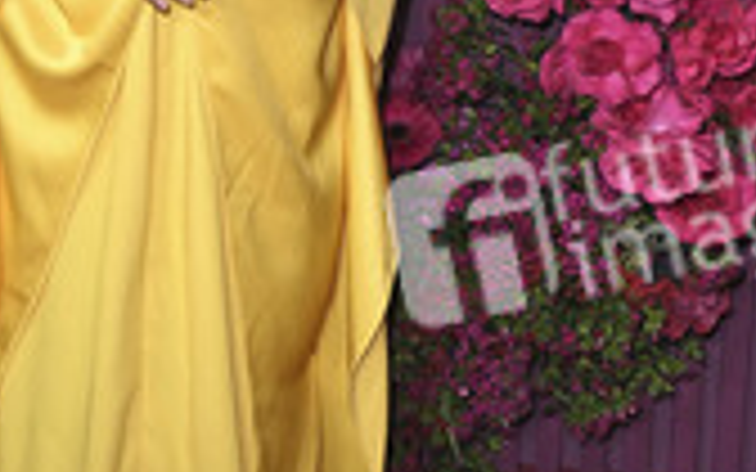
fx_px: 2205
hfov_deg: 19.3
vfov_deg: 12.1
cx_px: 207
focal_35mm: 107
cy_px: -4
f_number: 5.6
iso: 2500
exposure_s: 1/320
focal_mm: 44
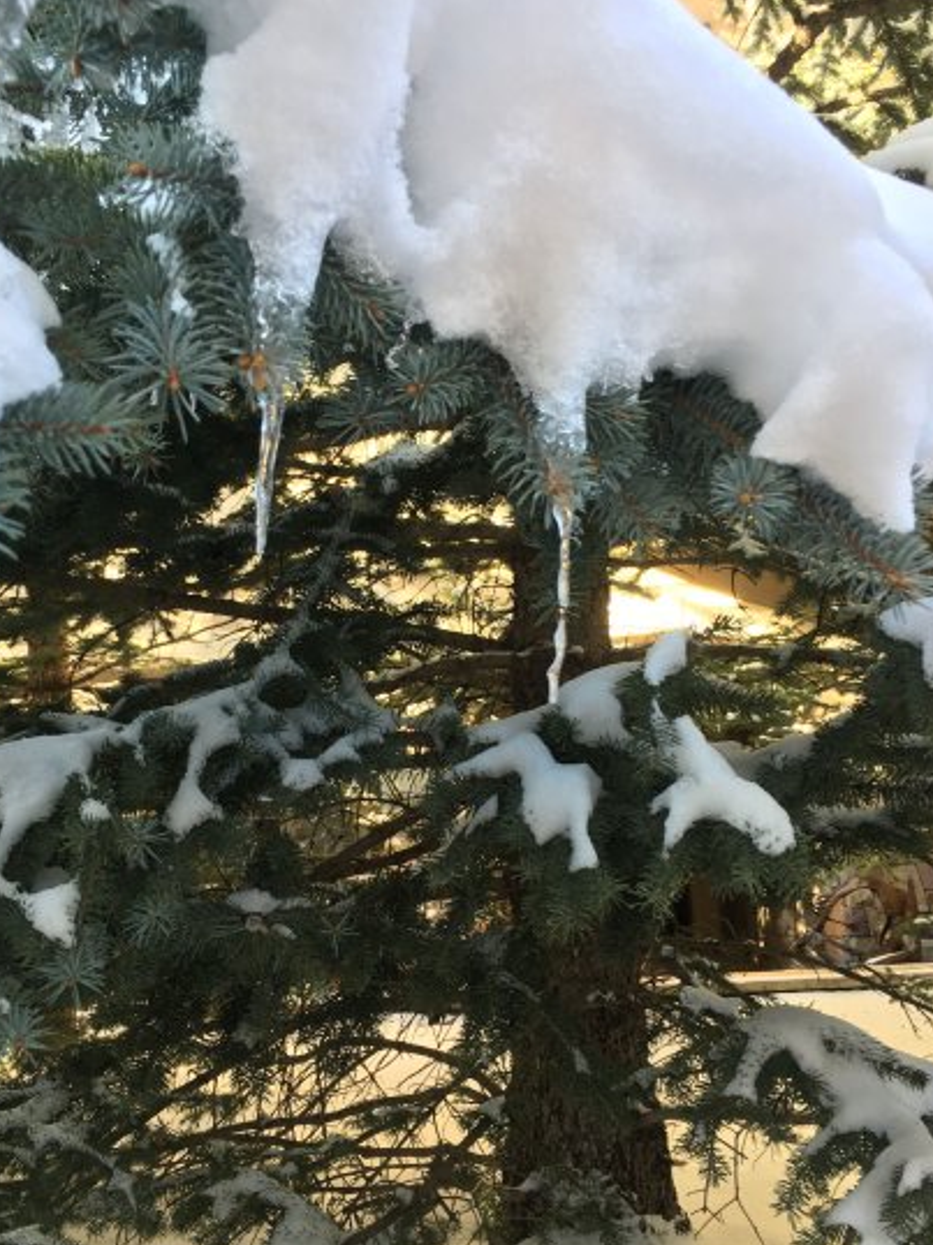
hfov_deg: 42.9
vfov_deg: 55.4
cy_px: 648
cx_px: 427
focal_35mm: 33
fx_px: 1187
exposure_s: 1/60
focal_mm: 4.15
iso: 32
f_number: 2.2
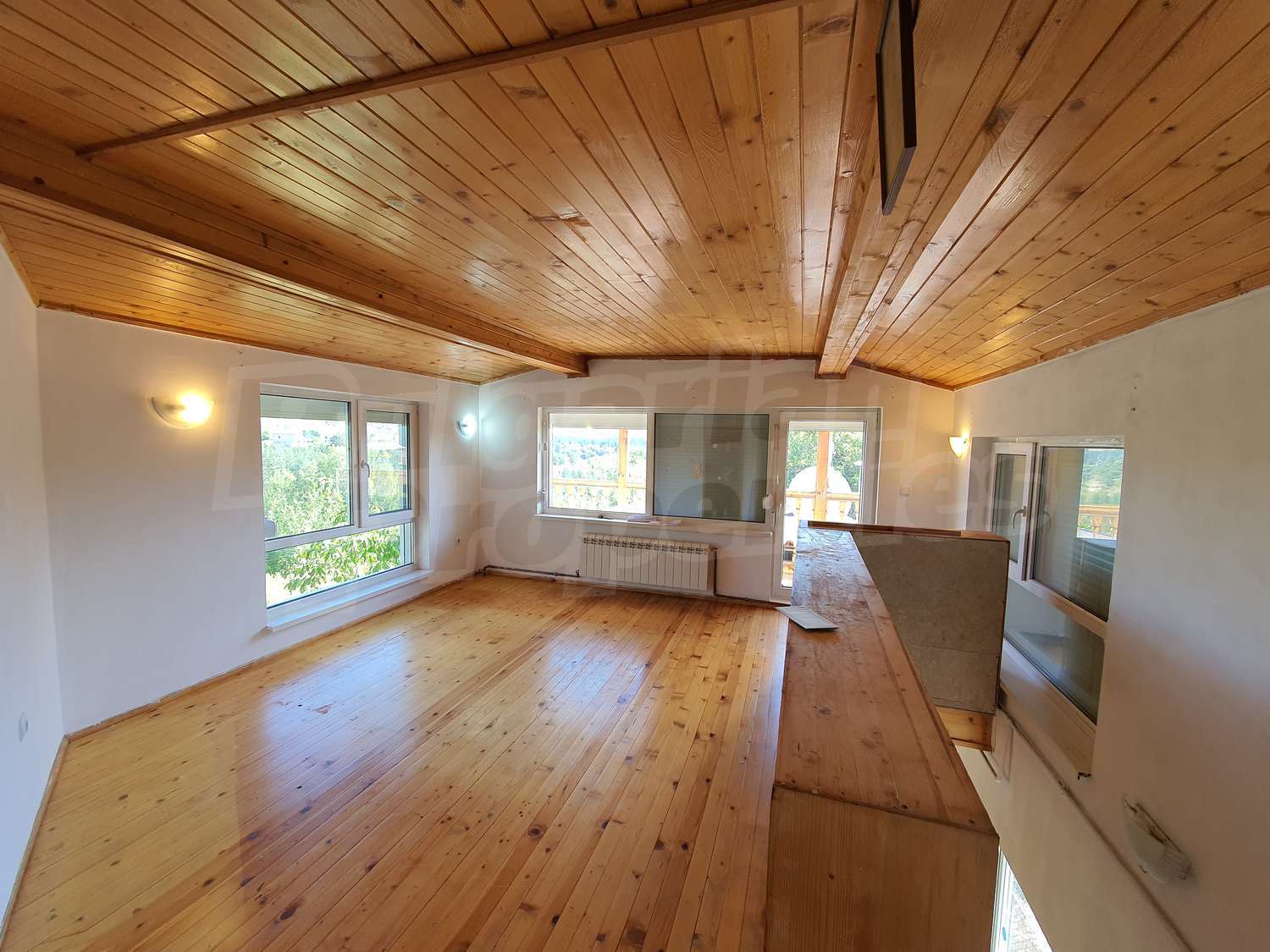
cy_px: 476
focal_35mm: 13
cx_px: 635
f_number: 2.2
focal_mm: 1.8
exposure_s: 1/50
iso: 50
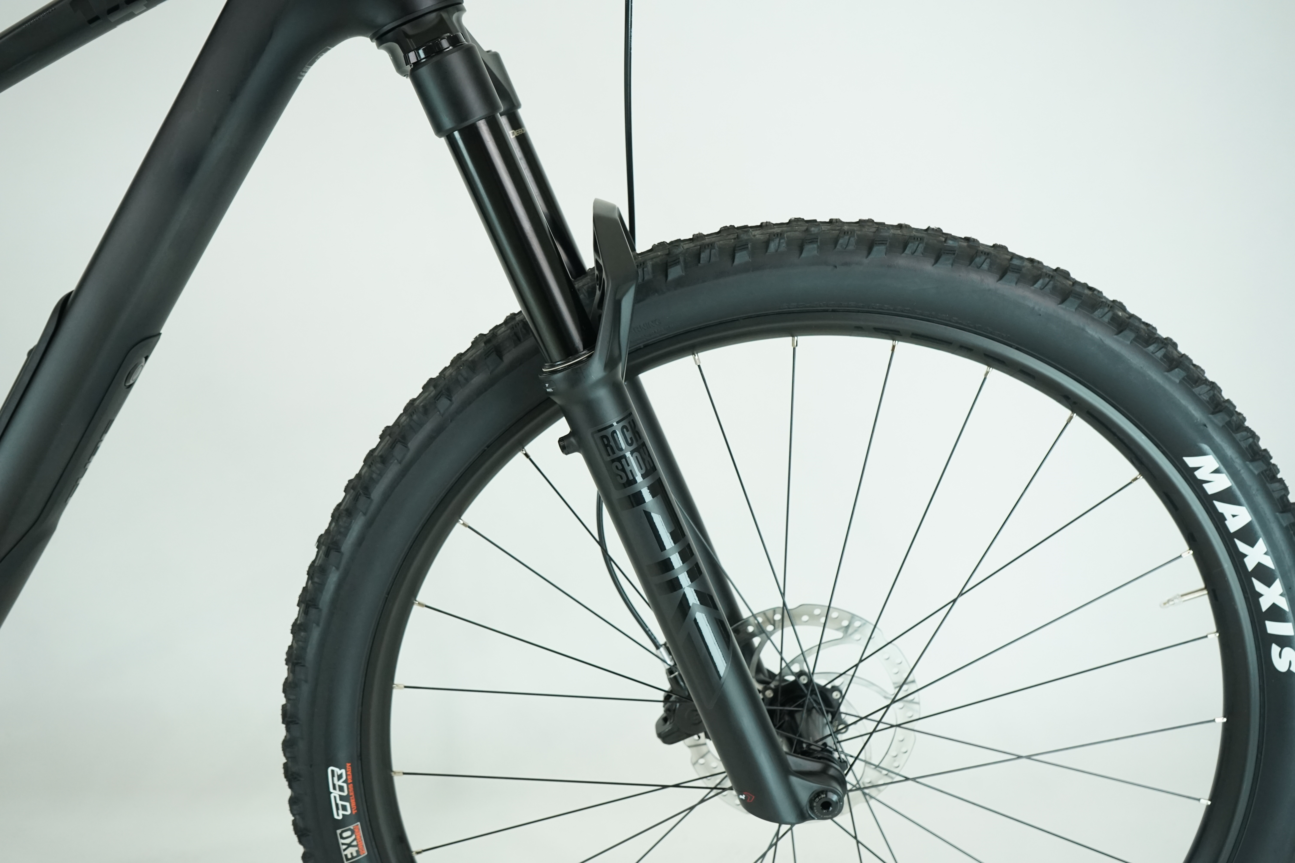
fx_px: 1259
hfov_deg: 54.4
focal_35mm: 35
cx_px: 648
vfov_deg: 37.9
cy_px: 432
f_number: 6.3
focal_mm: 35
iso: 1600
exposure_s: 1/200
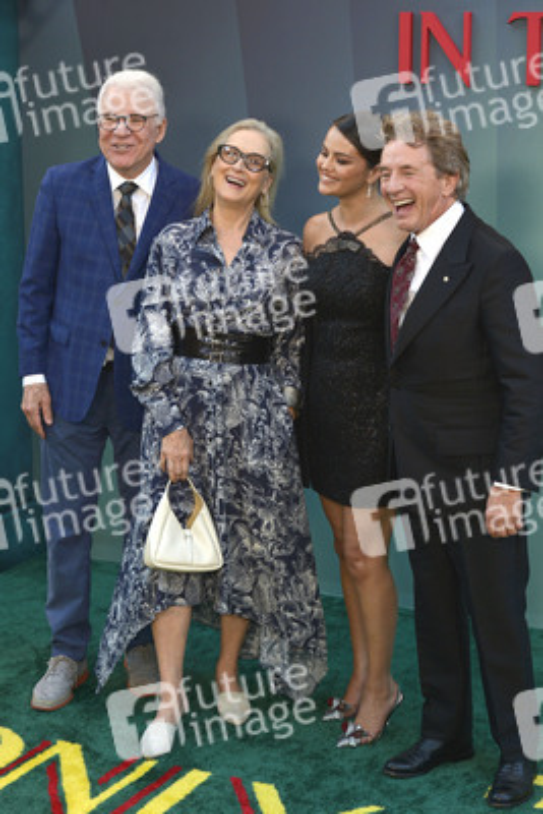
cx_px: 272
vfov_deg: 28.8
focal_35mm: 70
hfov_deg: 19.5
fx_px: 1582
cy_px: 407
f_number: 6.3
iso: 320
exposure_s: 1/250
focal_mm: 70
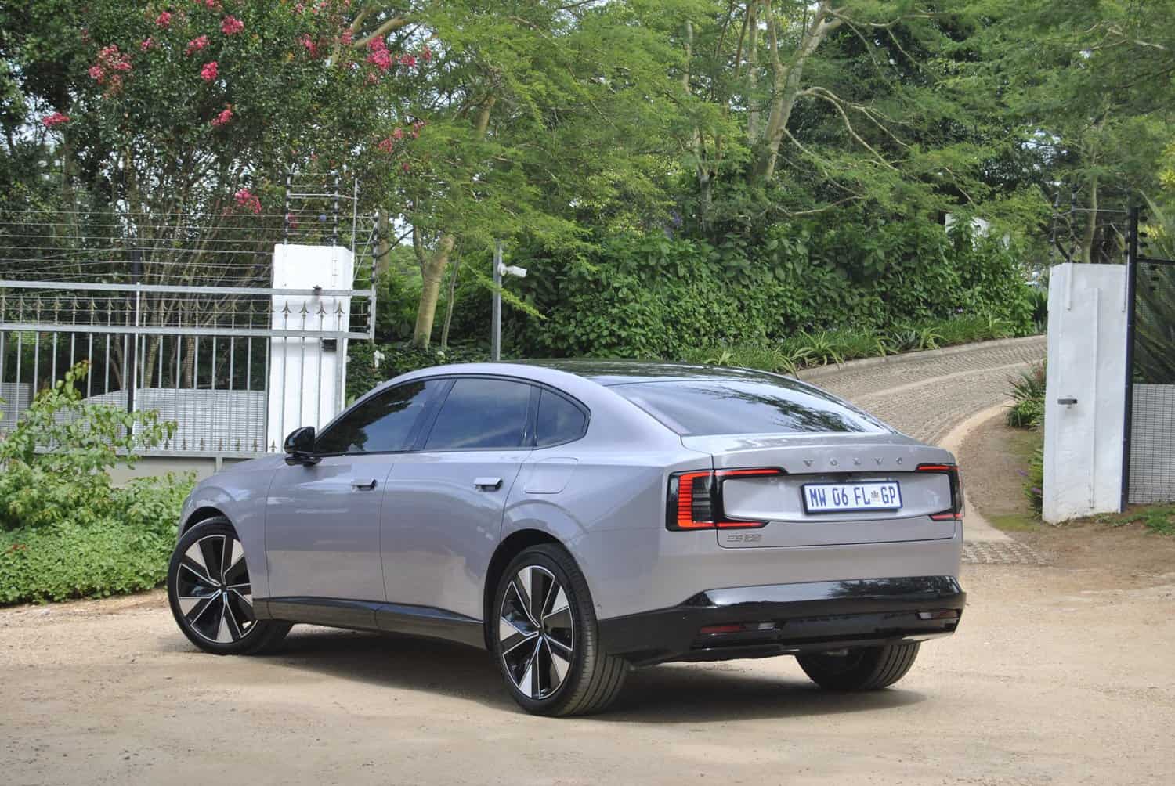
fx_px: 2549
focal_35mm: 78
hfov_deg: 26.0
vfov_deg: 17.5
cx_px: 588
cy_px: 393
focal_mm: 52
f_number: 5.6
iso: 560
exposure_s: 1/500
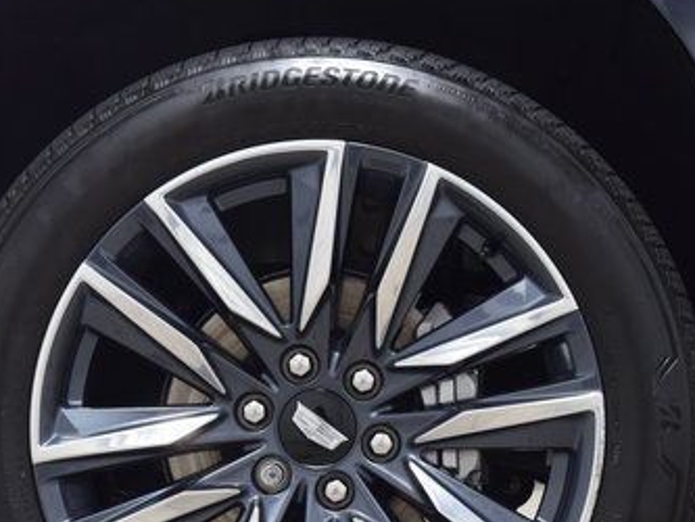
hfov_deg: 20.2
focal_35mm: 97
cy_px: 417
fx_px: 1947
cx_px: 305
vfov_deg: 15.2
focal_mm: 35
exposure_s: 1/15
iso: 900
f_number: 6.3
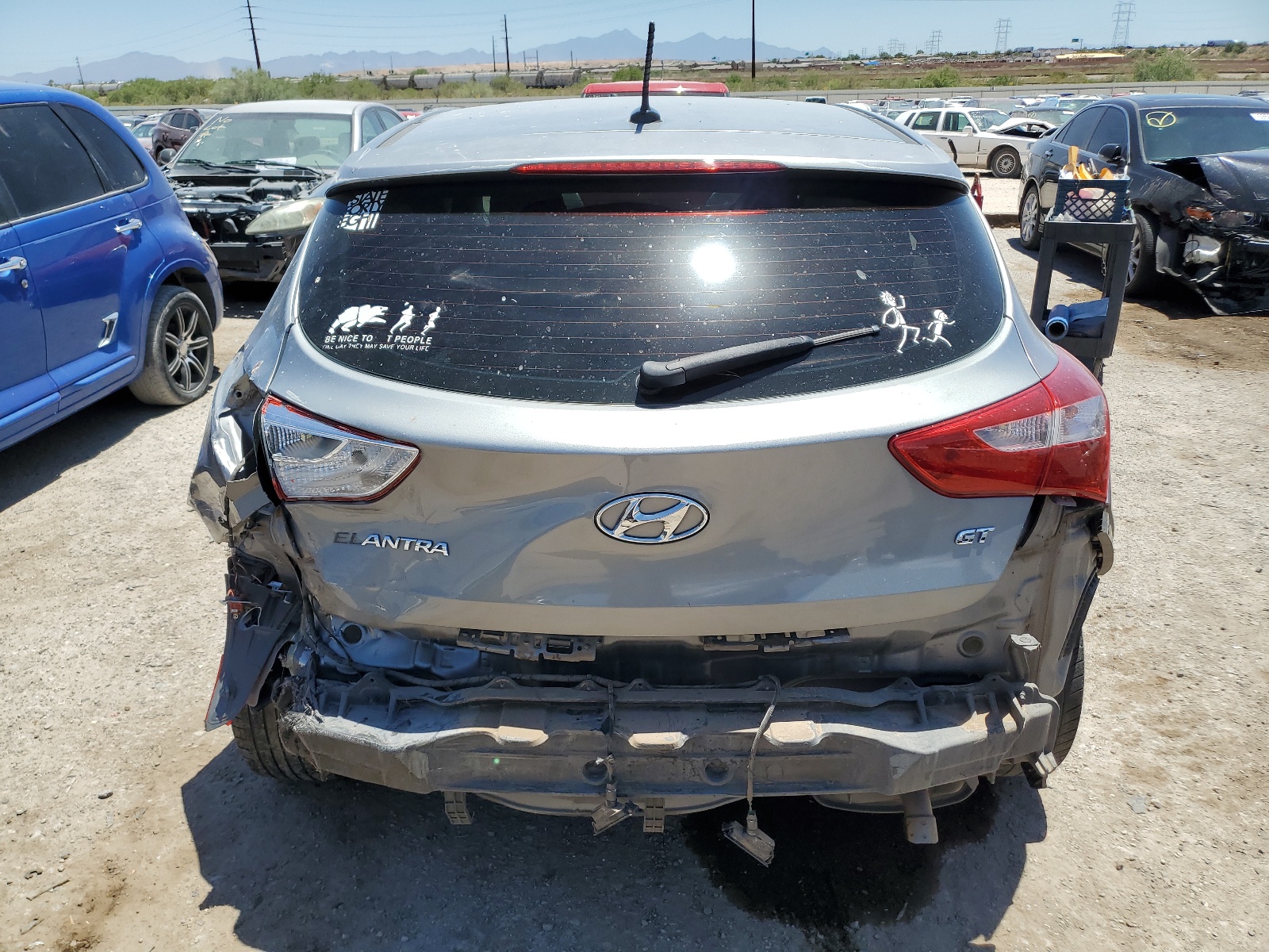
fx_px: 953
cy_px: 476
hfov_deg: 67.3
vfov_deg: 53.1
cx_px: 634
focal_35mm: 26
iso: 50
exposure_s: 1/3333
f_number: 1.5
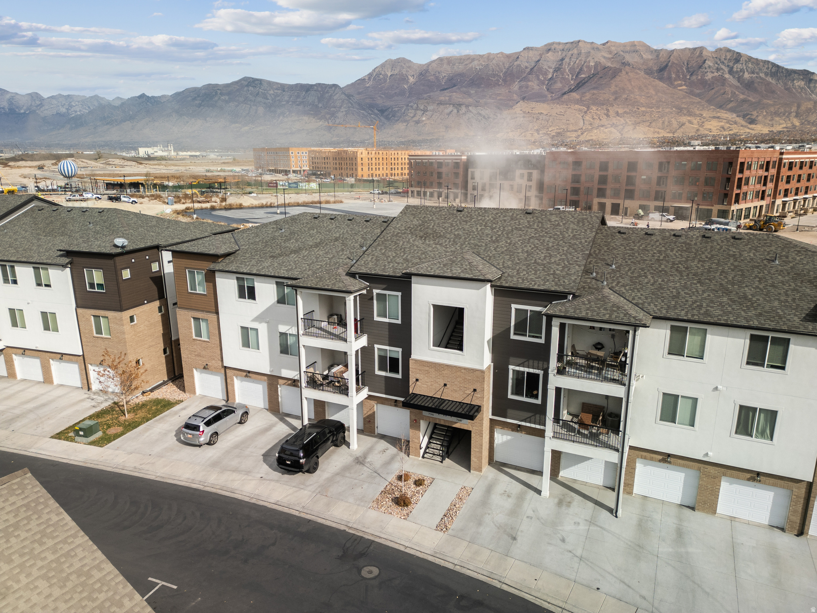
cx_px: 408
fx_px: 566
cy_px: 306
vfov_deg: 56.8
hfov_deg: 71.6
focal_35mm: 24
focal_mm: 6.7
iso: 110
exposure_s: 1/1500
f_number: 1.7
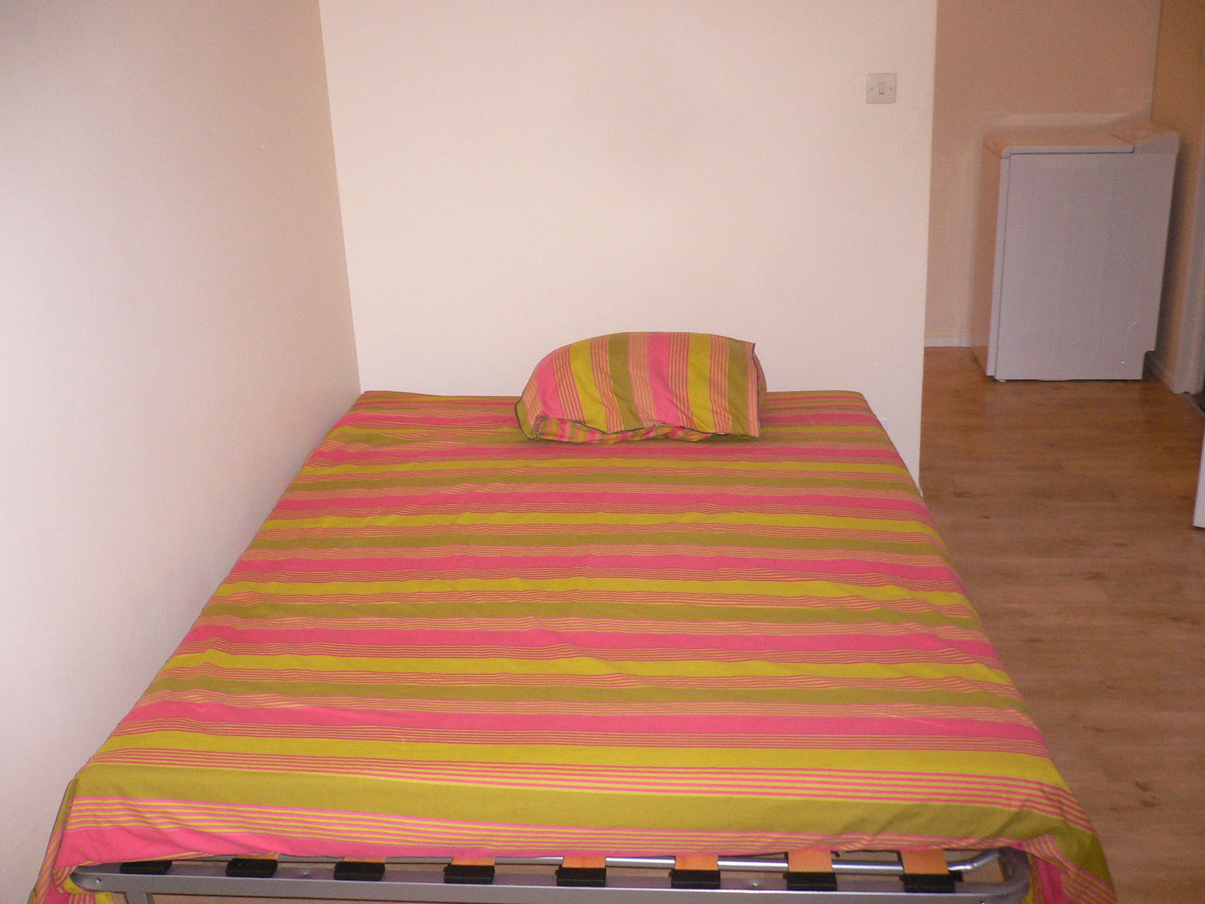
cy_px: 452
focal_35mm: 35
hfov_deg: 52.6
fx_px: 1218
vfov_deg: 40.7
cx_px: 602
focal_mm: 5.8
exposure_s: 1/60
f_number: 2.8
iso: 300
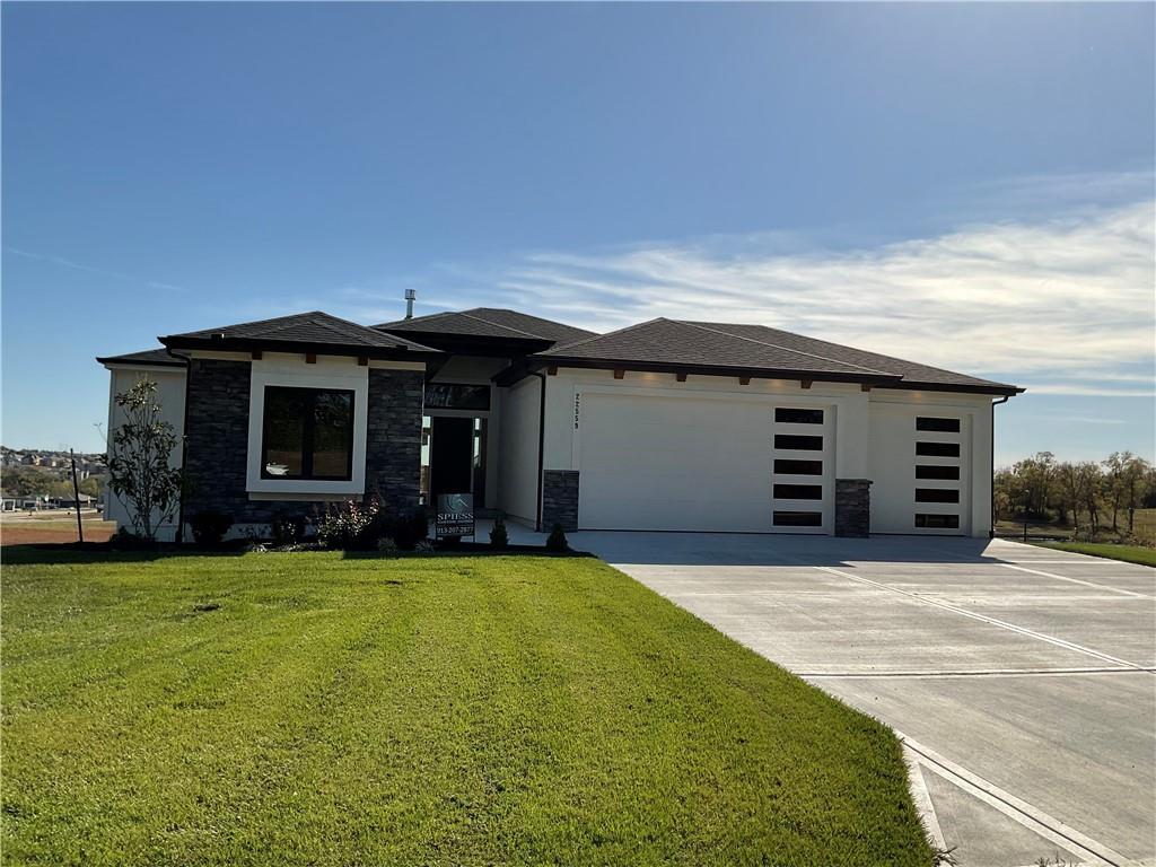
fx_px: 968
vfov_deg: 48.2
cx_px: 578
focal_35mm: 29
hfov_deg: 61.7
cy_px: 434
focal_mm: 3
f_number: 1.8
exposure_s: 1/3788
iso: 16
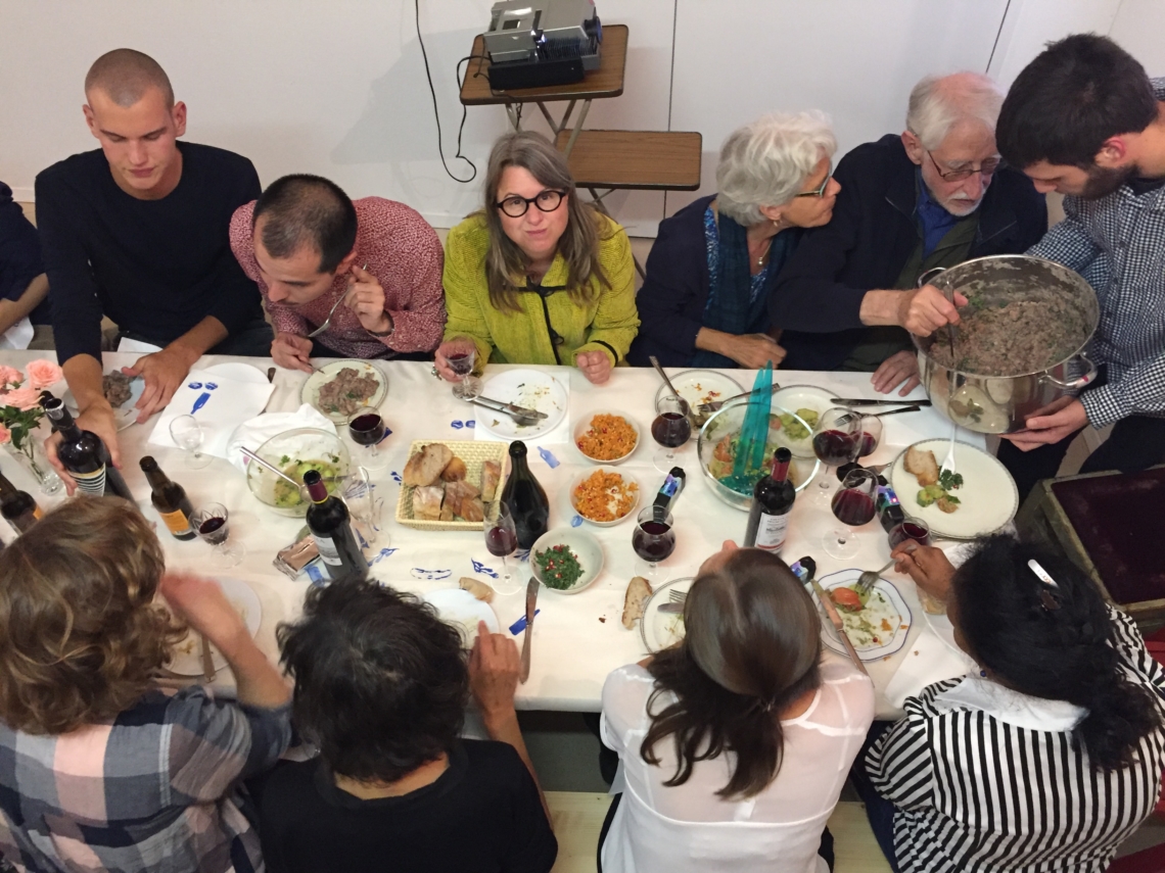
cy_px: 436
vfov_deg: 48.2
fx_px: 976
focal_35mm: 29
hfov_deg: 61.7
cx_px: 582
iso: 250
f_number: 2.2
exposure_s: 1/20
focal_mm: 4.15
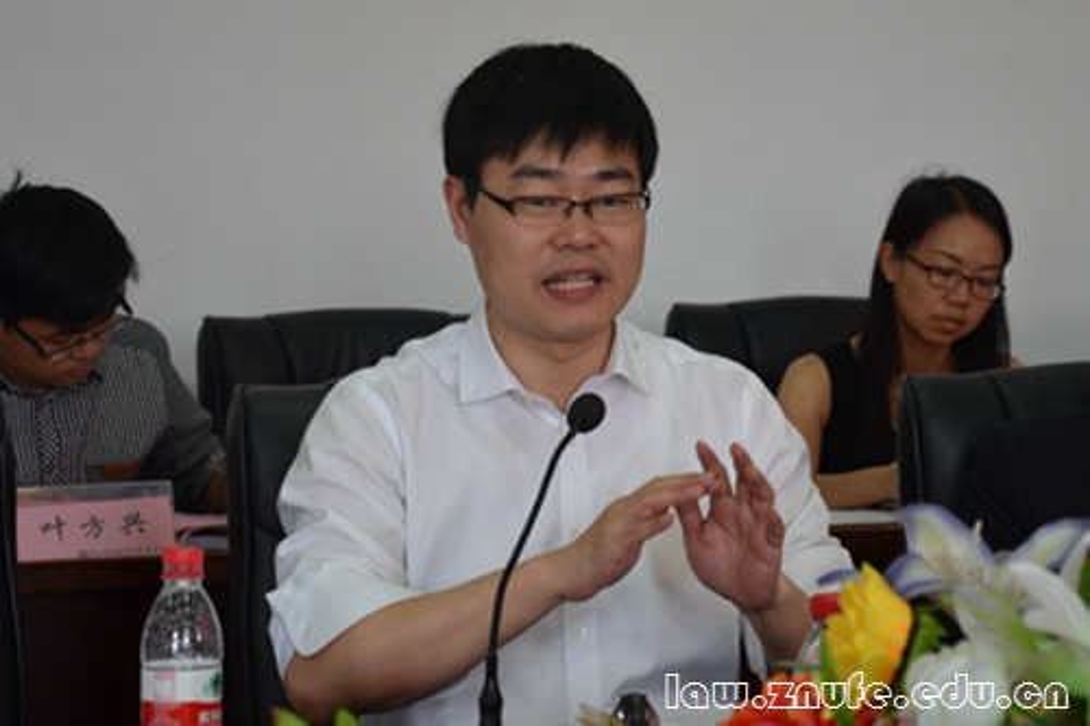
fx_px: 2815
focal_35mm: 93
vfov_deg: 14.7
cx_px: 545
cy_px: 363
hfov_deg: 21.9
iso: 800
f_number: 5.3
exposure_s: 1/60
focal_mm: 62
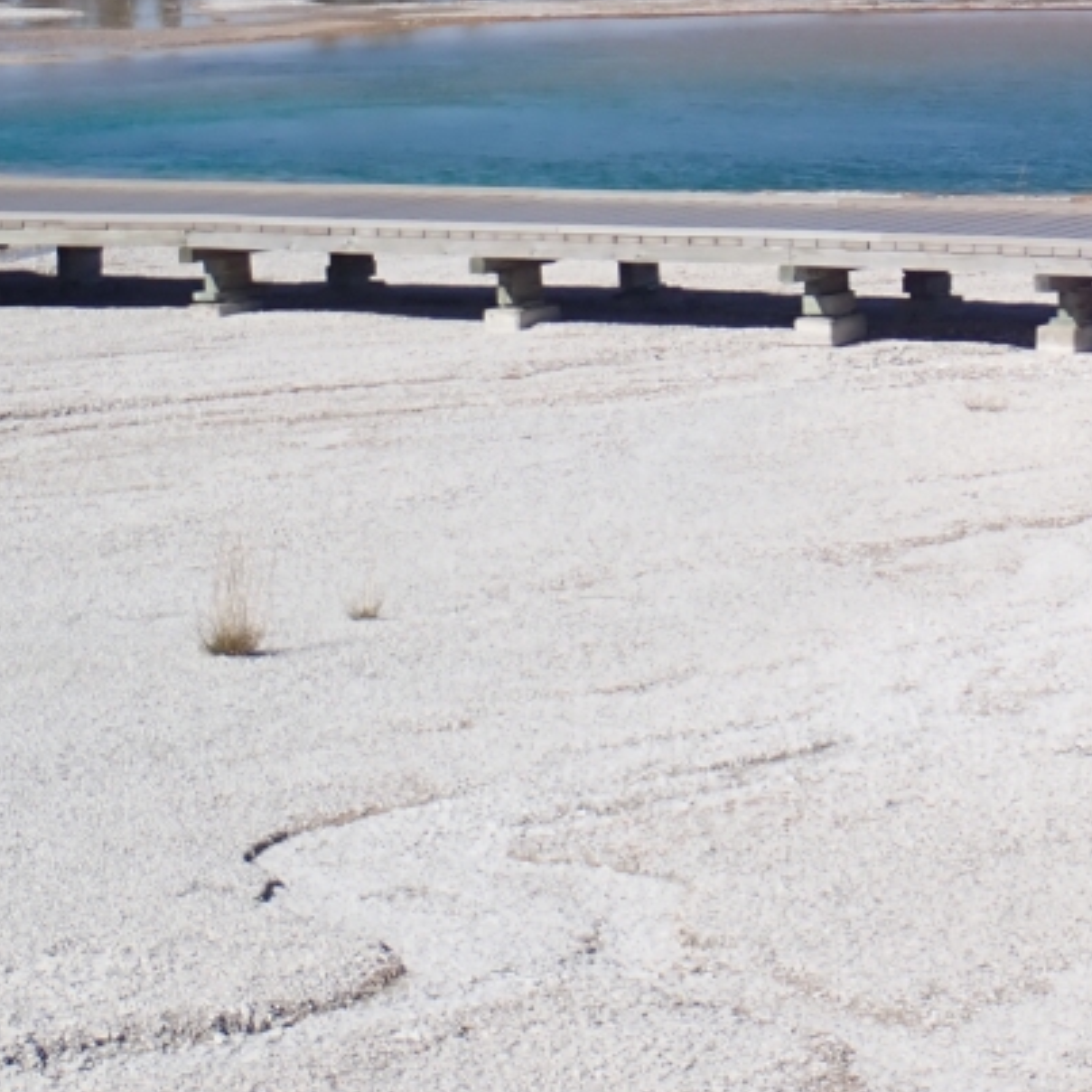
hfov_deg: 11.8
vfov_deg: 11.8
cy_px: 133
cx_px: 1078
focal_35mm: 147
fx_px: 5246
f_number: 5
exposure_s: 1/640
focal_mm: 11.88
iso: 100
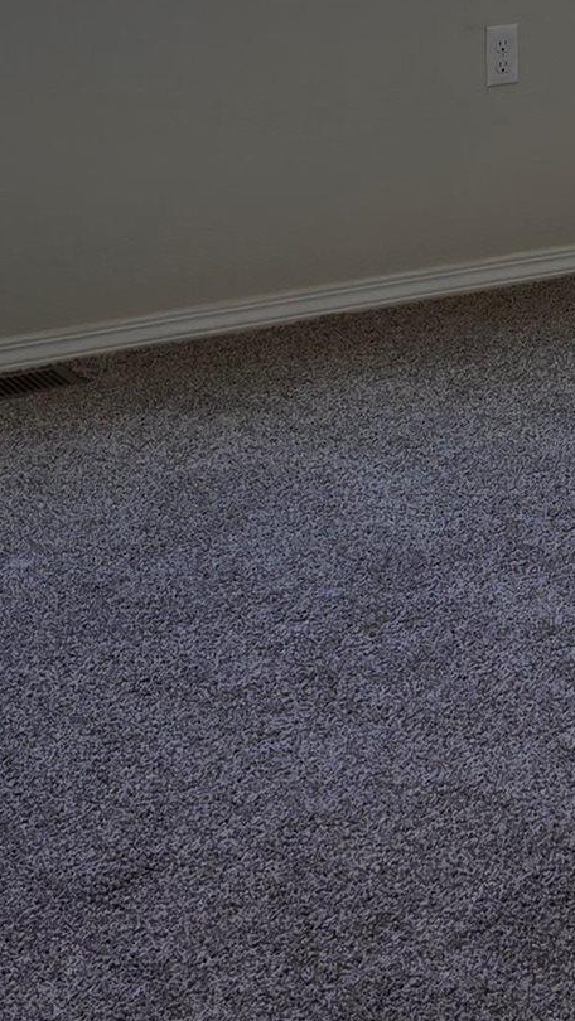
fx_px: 2573
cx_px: 531
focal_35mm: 95
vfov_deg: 20.1
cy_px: -389
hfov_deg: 12.6
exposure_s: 1/120
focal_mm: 6.3
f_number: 1.7
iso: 16
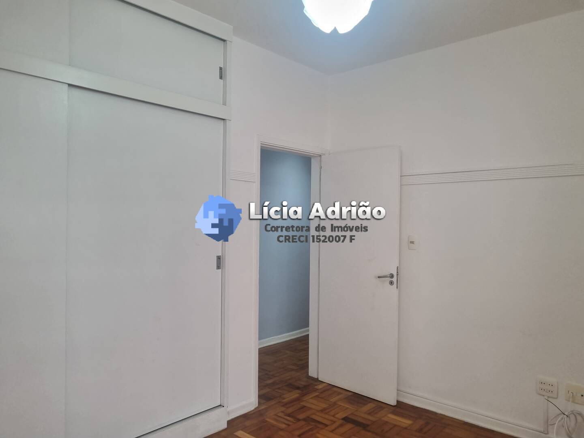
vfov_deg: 53.1
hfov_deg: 67.3
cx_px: 292
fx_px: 439
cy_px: 219
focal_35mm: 26
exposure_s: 1/120
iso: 200
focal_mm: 5.4
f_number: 1.8
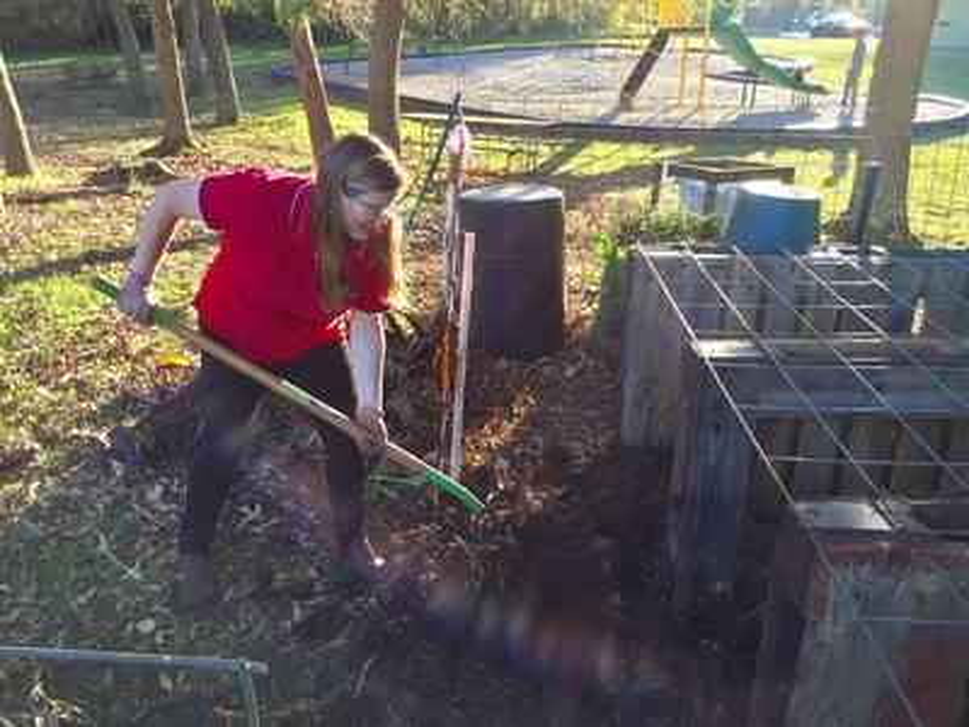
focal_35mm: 29
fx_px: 812
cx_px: 484
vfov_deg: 48.2
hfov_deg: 61.7
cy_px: 364
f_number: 2.2
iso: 32
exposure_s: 1/122
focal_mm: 4.15
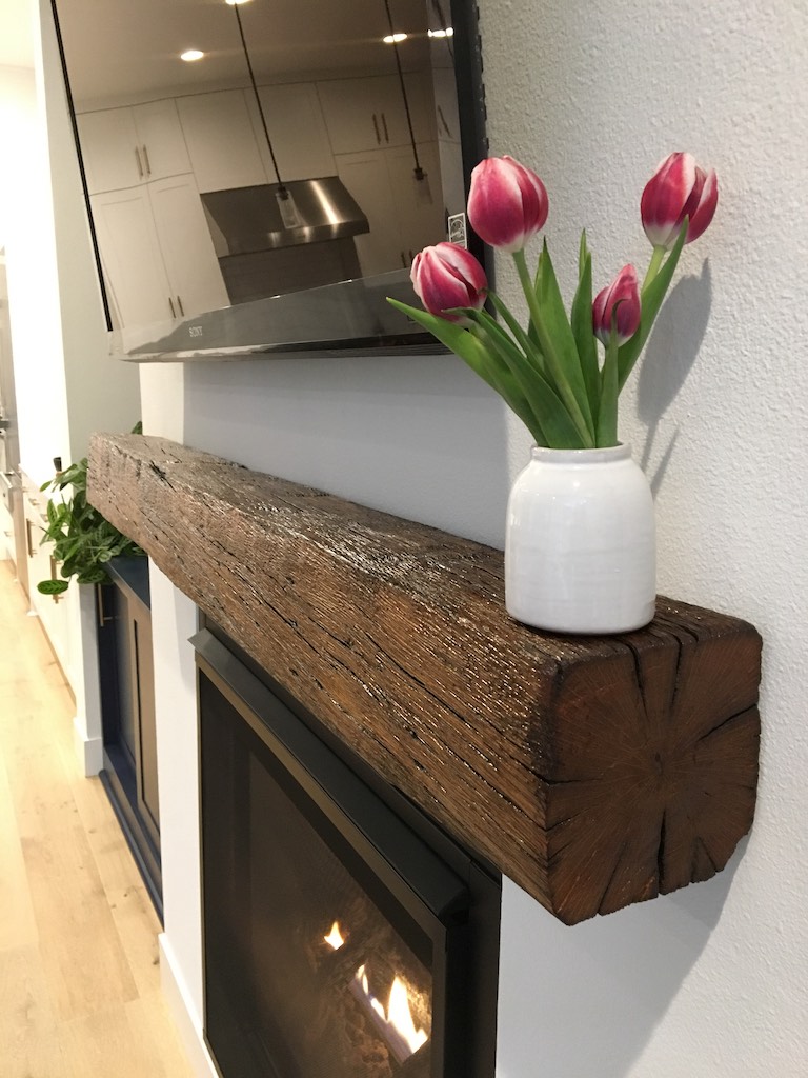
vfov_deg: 61.7
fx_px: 903
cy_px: 539
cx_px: 404
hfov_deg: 48.2
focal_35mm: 29
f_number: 2.2
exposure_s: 1/24
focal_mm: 4.15
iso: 200
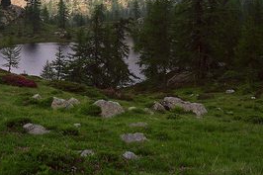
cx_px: 93
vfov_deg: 16.7
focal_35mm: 79
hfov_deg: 25.6
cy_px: -20
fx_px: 577
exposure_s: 1/500
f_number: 6.3
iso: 100
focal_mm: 35
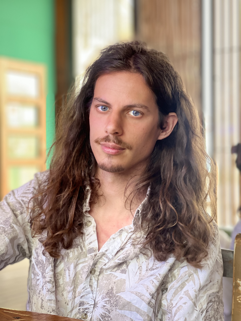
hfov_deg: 19.1
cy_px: 160
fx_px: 715
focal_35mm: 77
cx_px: 120
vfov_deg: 25.3
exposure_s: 1/40
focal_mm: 9
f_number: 2.8
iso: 160
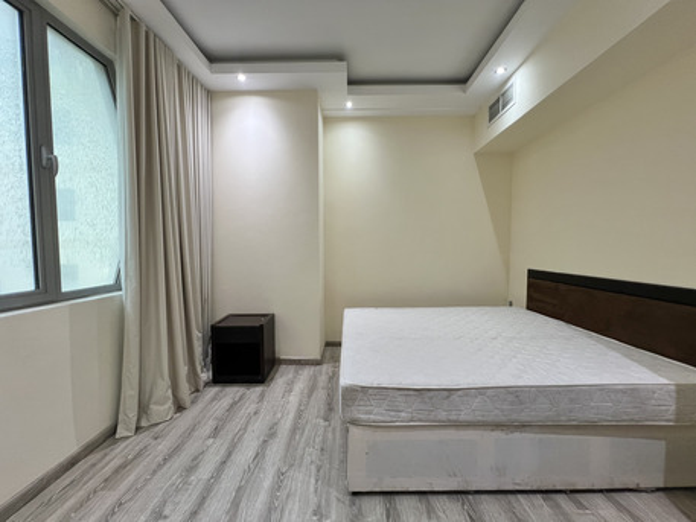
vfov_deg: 89.9
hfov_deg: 106.2
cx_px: 348
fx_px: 261
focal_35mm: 13
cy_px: 261
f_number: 1.8
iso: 200
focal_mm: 1.57
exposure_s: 1/100
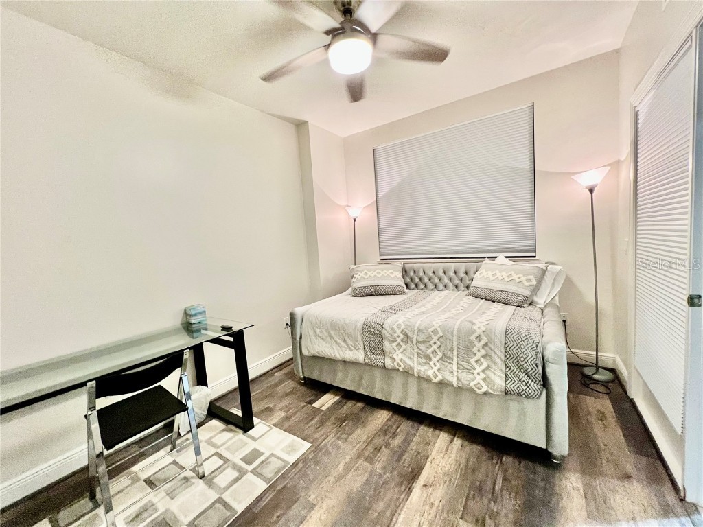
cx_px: 352
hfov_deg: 106.2
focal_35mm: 13
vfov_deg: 89.9
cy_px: 264
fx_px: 264
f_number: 1.8
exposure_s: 1/60
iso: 320
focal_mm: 1.57
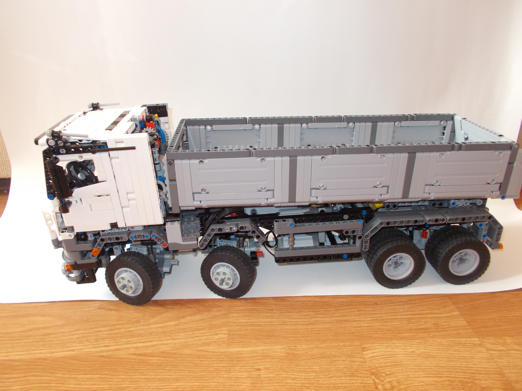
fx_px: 392
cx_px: 261
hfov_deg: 67.3
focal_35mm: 26
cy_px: 196
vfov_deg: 53.1
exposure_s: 1/25
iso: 200
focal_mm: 4.6
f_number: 3.2
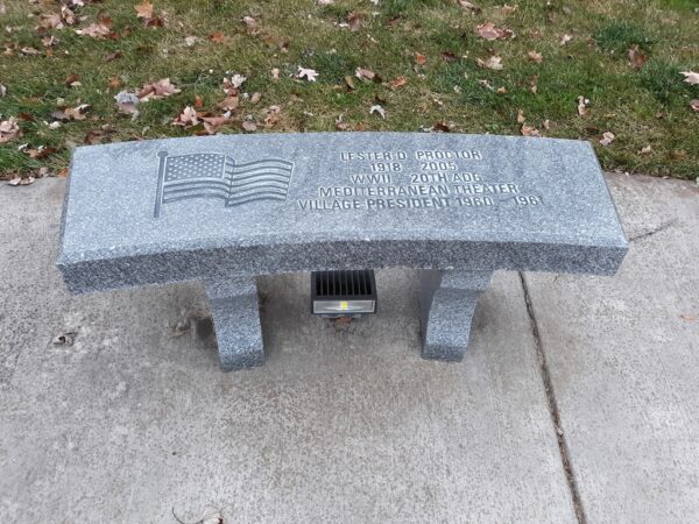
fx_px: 565
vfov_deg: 49.7
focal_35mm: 28
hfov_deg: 63.4
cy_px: 262
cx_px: 350
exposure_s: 1/120
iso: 64
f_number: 1.7
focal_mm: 3.7
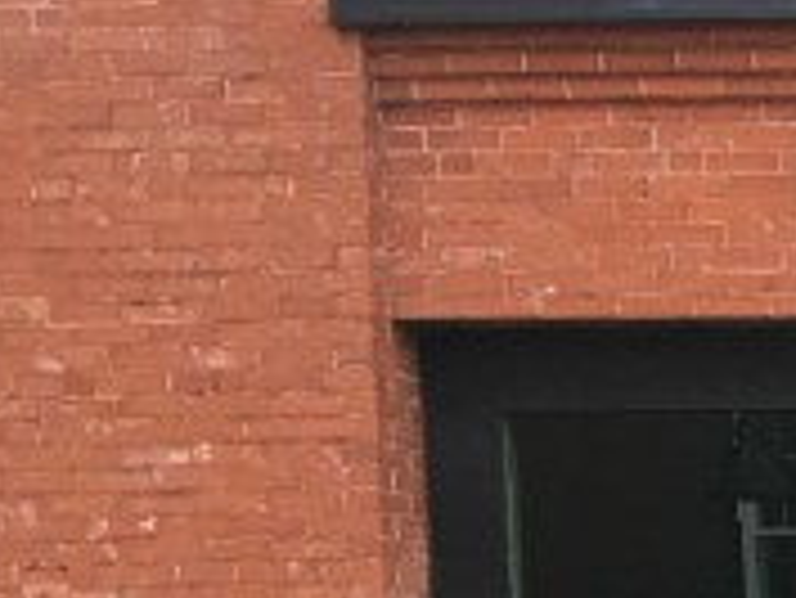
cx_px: 2100
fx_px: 3866
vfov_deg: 8.4
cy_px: 1142
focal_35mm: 168
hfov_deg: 9.9
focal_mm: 4.15
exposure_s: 1/15
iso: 40
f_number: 2.2
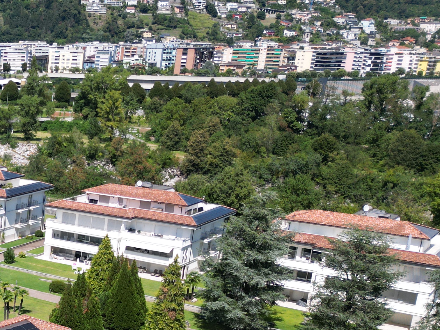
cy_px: 300
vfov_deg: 22.4
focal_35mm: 64
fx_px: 813
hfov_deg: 25.6
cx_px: -145
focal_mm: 6.72
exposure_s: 1/3200
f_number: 1.7
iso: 150
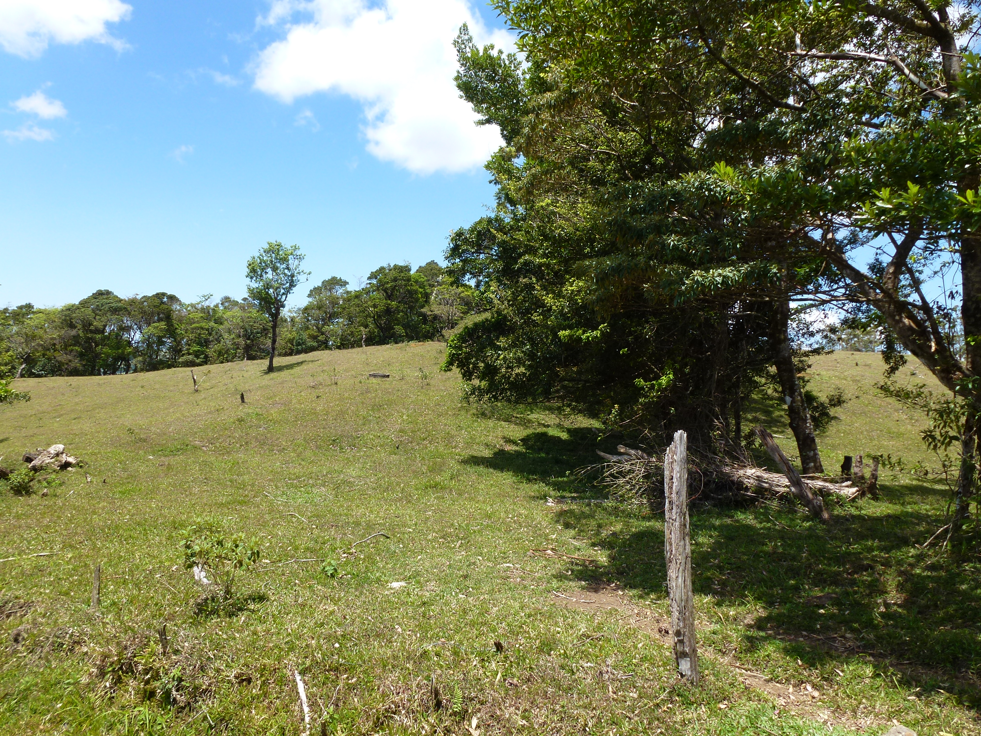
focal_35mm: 24
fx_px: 680
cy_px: 368
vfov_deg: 56.8
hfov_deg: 71.6
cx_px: 490
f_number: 4
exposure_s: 1/500
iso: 100
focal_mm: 4.3
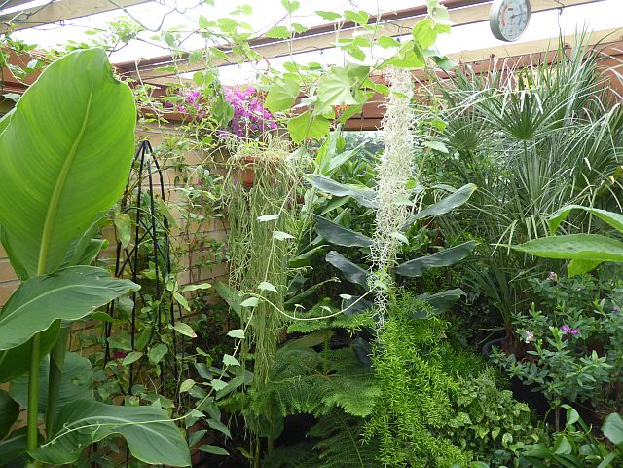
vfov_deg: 41.8
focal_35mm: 34
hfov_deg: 54.0
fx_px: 612
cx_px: 312
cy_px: 234
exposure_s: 1/60
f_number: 3.6
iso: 320
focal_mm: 5.8
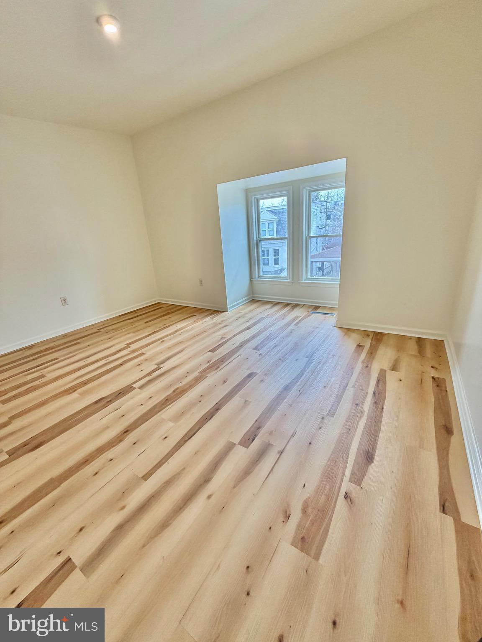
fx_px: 260
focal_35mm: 14
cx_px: 241
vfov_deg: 102.1
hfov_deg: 85.7
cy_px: 321
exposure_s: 1/120
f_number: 2.2
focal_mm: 2.22
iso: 125
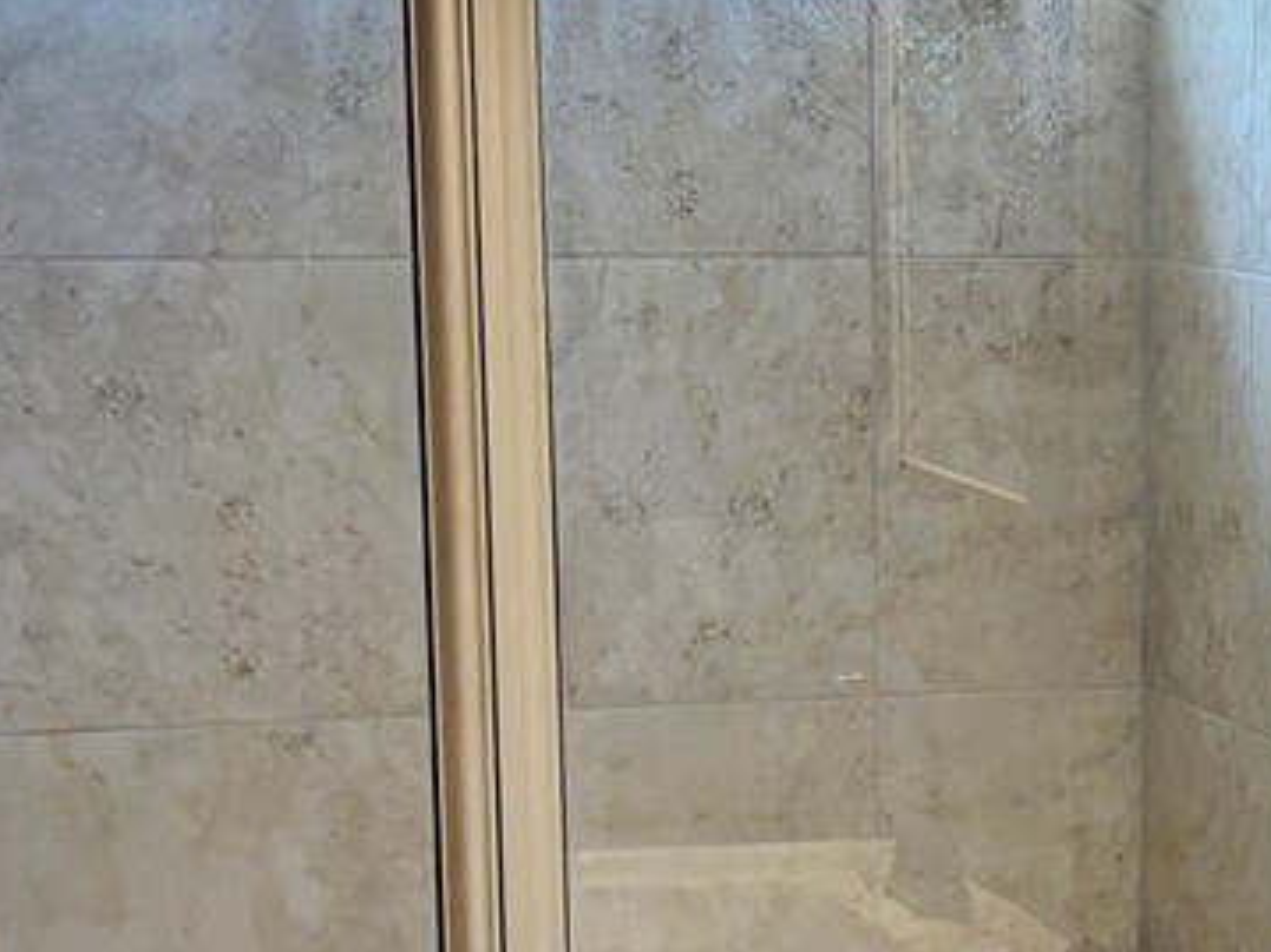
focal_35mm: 116
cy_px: 1012
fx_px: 4258
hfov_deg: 16.7
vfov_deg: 12.6
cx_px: 1207
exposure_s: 1/120
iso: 100
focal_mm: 5.96
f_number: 1.6
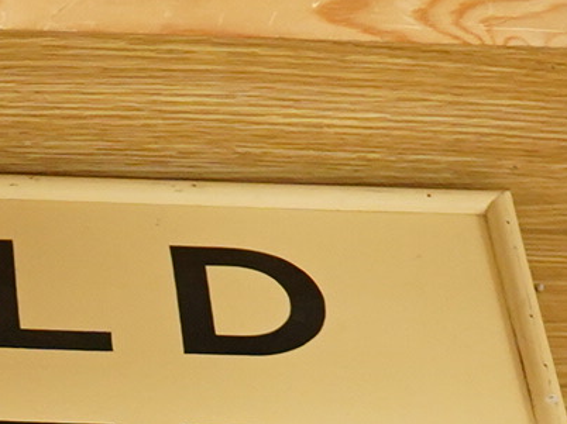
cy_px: 787
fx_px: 3470
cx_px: -284
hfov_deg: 9.1
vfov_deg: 6.8
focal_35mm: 212
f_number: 7.1
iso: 2500
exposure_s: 1/160
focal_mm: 30
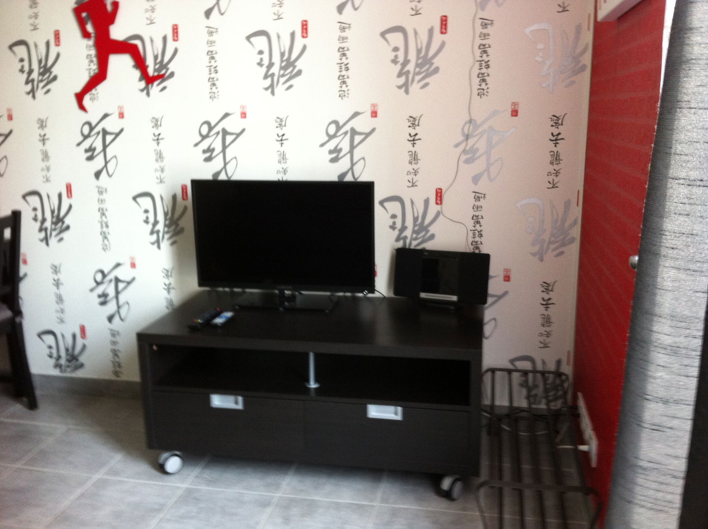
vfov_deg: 40.6
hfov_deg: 52.7
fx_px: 715
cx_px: 354
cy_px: 264
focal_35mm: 35
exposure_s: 1/17
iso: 160
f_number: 2.8
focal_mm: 3.85
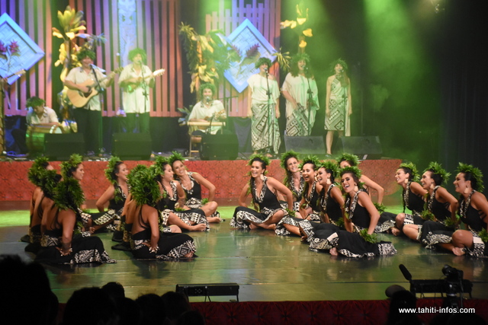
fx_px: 1424
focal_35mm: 105
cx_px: 244
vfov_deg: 13.0
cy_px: 162
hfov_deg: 19.5
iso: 3200
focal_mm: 70
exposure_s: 1/60
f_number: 5.6
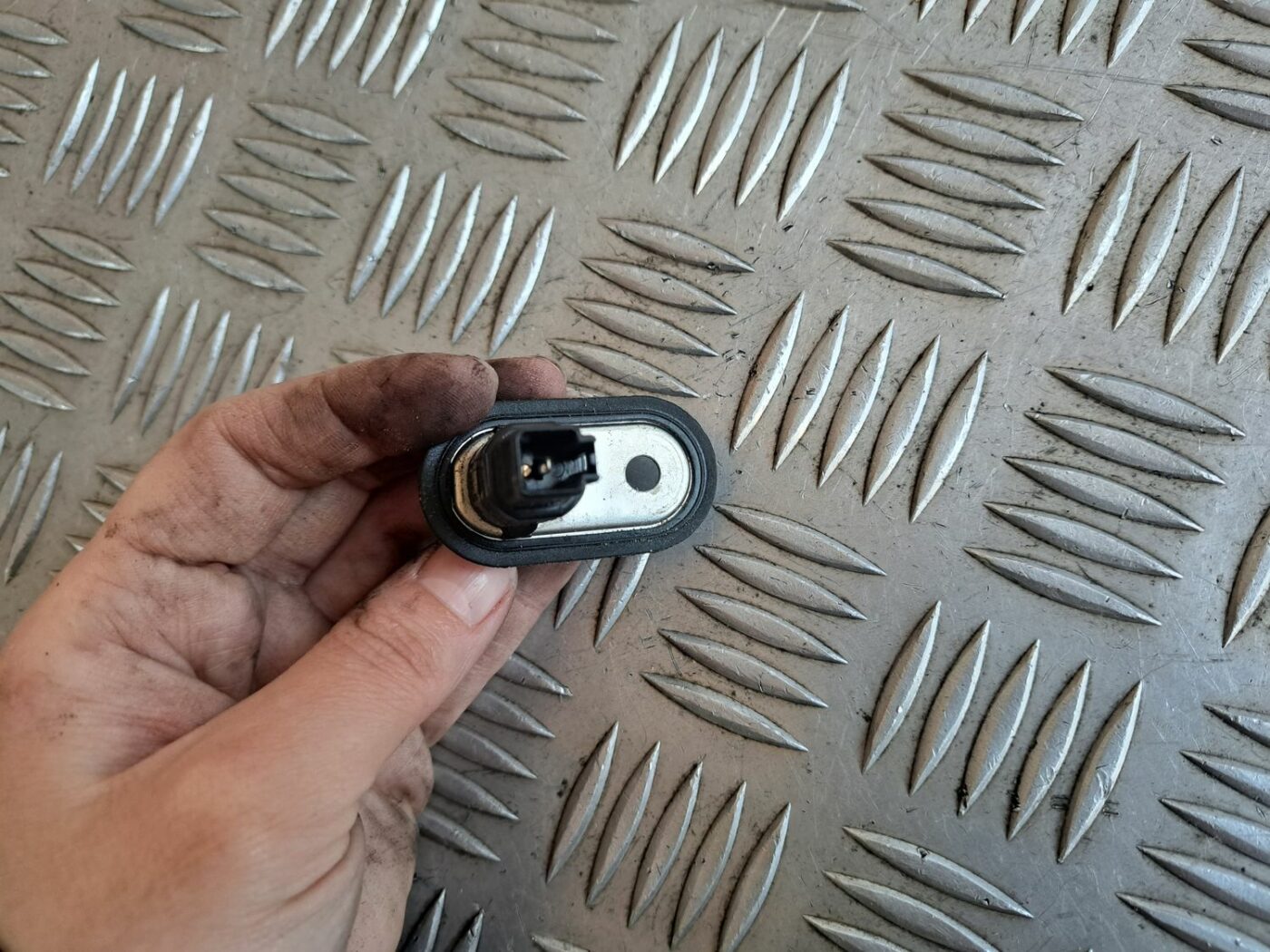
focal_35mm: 24
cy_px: 476
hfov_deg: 71.6
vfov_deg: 56.8
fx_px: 881
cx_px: 635
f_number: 1.8
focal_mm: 5.23
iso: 200
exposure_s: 1/50
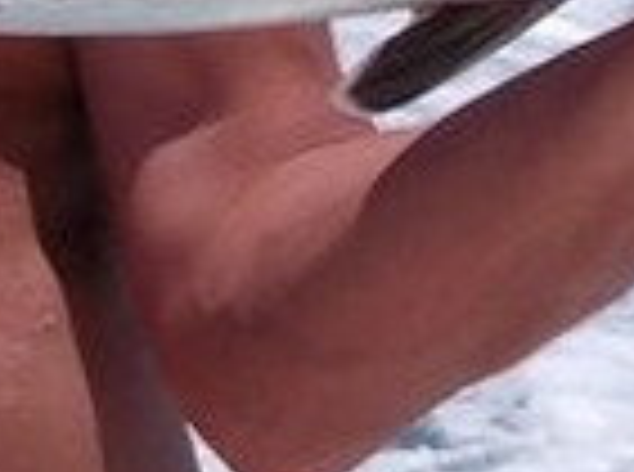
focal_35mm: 367
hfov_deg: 5.4
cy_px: -526
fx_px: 6705
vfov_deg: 4.0
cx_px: 13
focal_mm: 11.6
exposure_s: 1/800
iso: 80
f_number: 4.8
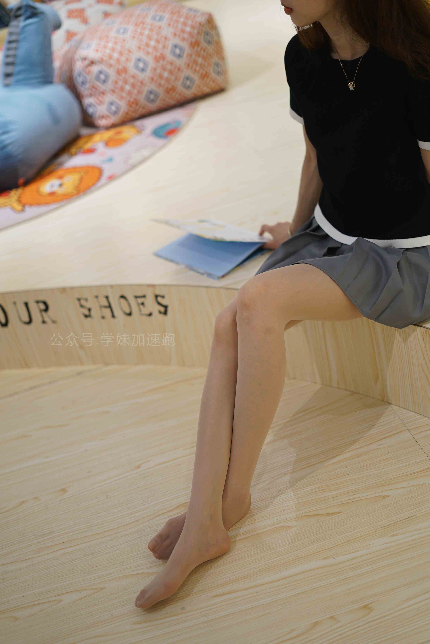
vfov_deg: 39.6
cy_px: 322
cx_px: 215
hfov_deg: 27.0
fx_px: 895
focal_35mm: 50
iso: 200
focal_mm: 50
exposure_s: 1/125
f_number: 1.8
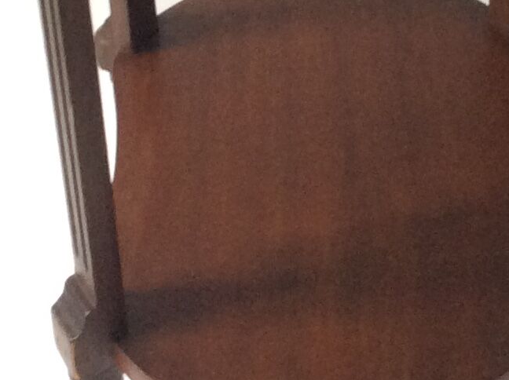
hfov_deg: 15.4
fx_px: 1879
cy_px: -46
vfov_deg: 11.4
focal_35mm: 128
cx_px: 351
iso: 125
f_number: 2.4
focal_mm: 3.3
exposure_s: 1/25
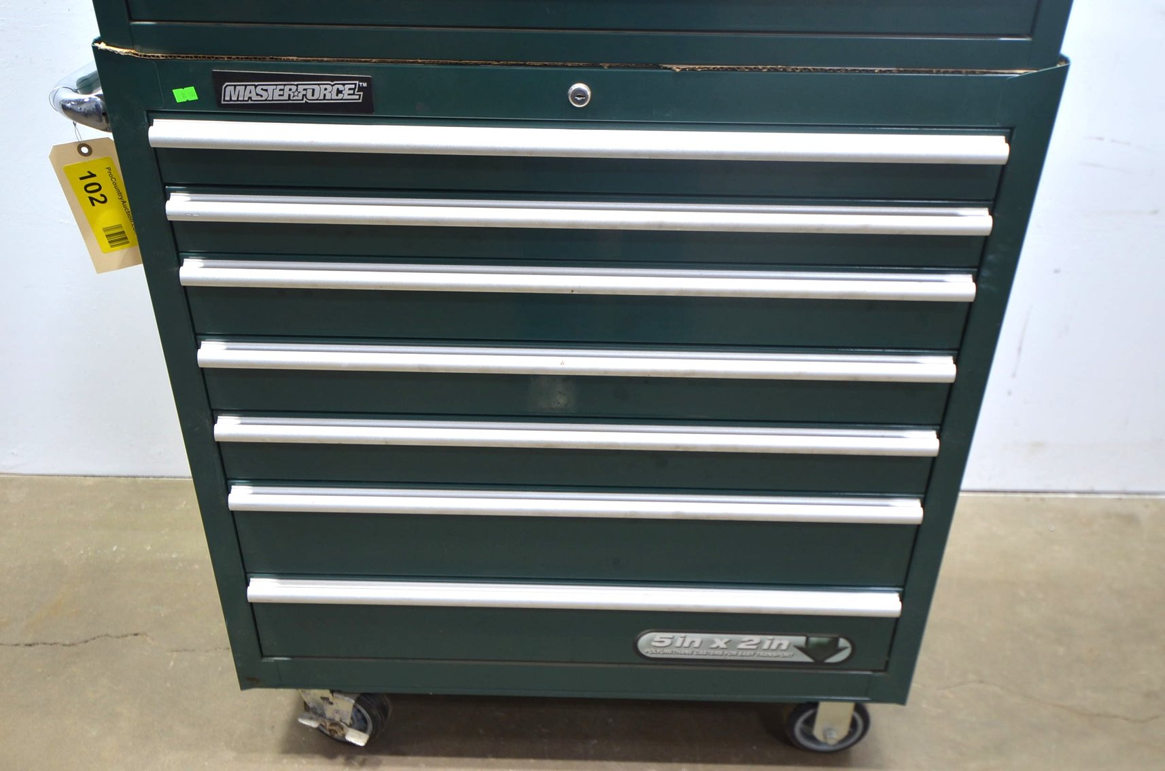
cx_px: 582
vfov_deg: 39.8
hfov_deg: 57.3
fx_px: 1066
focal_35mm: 33
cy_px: 386
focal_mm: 22
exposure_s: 1/80
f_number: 4.5
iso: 320
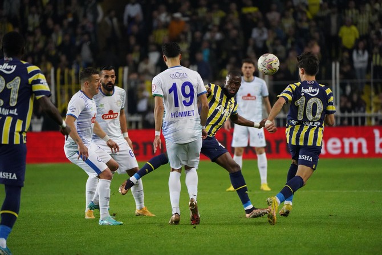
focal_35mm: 400
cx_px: 191
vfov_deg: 3.4
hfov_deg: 5.2
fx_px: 4245
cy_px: 128
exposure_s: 1/2000
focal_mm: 400
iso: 10000
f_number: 5.6
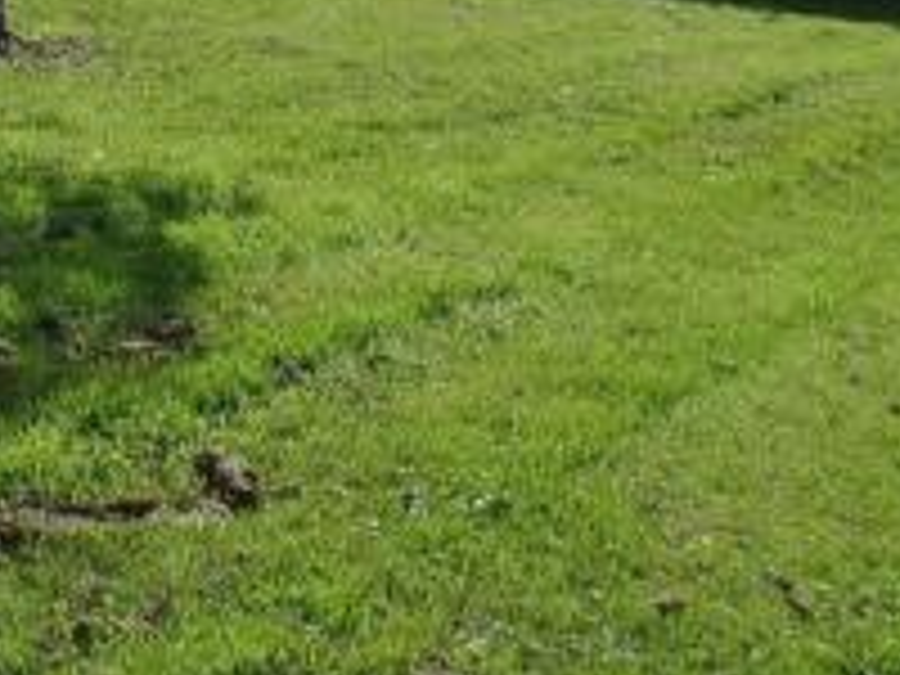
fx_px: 1742
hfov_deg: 26.5
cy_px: 11
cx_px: -110
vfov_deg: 21.2
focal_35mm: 67
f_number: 3.5
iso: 80
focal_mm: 4.1
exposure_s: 1/1000
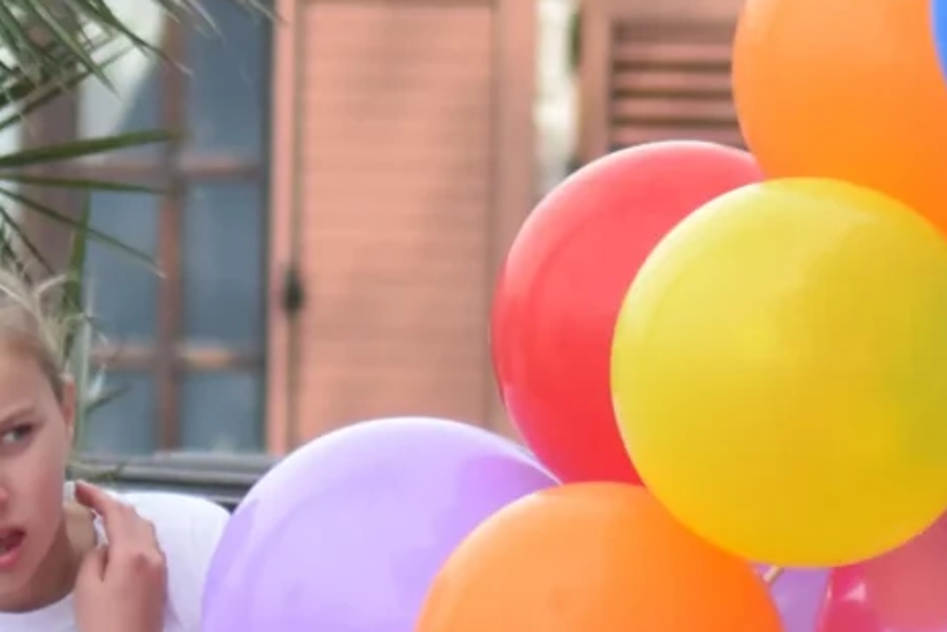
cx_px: 272
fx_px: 23865
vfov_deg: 1.5
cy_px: 1480
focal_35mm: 907
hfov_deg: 2.3
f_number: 4.2
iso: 400
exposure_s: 1/1000
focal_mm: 110
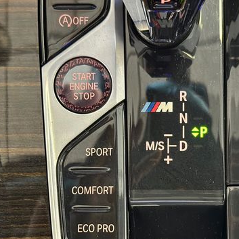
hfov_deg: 22.4
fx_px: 601
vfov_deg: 22.4
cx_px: 154
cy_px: 162
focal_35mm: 77
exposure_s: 1/30
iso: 640
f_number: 1.78
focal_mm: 6.86
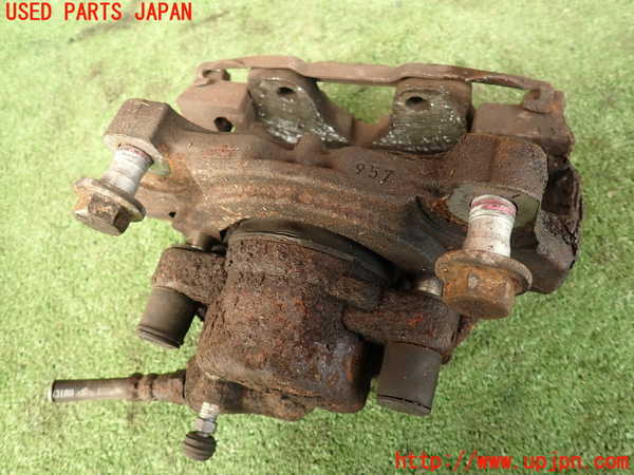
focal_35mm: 25
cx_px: 317
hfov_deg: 69.4
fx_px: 458
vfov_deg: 54.9
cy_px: 238
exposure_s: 1/80
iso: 100
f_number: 2
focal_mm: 4.5
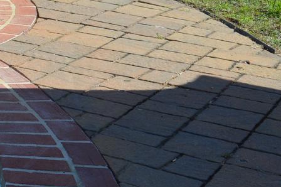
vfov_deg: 10.5
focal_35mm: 130
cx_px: -296
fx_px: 1016
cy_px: 25
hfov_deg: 13.3
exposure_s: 1/250
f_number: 8
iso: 100
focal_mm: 19
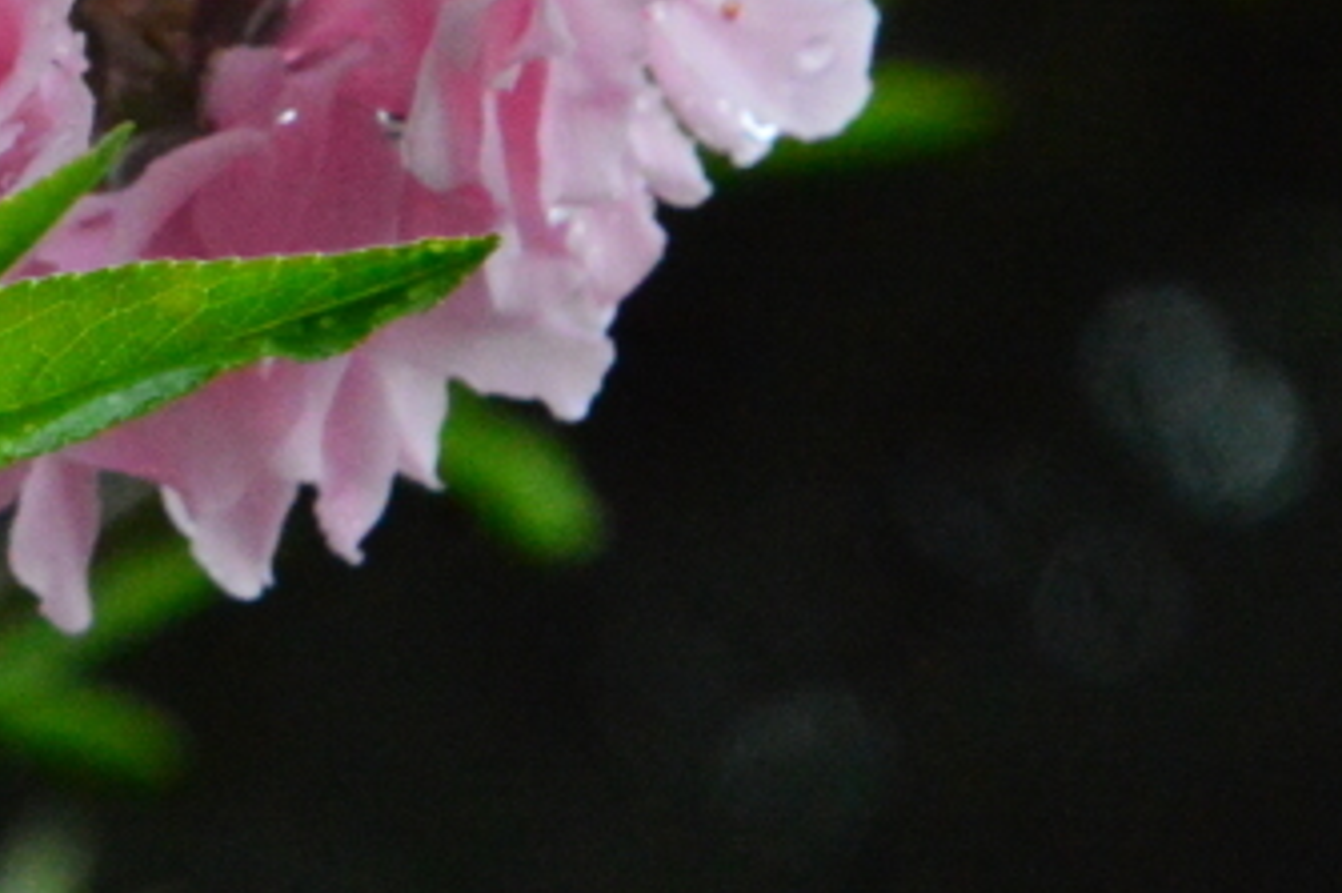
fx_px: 21368
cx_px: -649
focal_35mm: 574
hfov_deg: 3.6
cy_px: 242
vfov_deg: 2.4
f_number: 18
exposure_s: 1/250
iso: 6400
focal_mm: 125
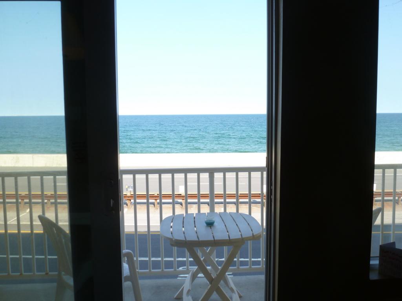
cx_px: 201
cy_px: 150
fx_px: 348
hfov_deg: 60.0
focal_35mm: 30
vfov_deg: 46.8
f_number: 4
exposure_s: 1/200
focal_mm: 5.4
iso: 100
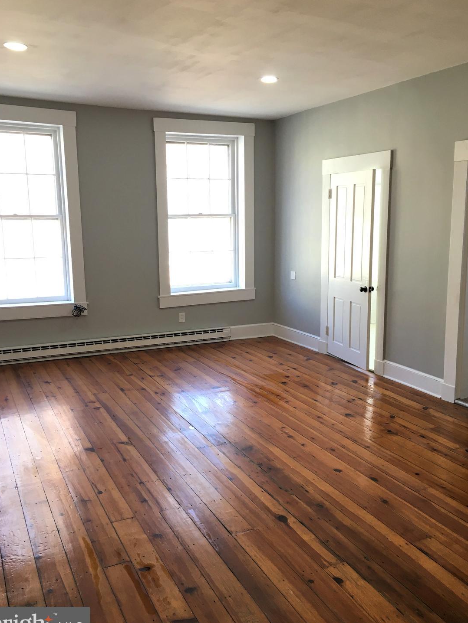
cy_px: 310
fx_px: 559
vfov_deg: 58.3
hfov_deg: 45.4
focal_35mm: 31
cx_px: 231
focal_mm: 4.15
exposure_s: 1/30
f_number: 2.2
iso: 32
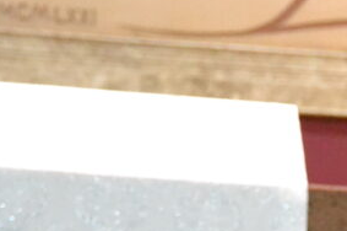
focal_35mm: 326
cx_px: 955
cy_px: 463
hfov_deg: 6.0
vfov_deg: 4.2
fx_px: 3139
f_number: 4
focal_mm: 32
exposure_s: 1/60
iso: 3200
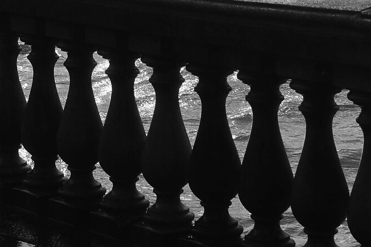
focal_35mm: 181
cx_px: 56
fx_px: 1865
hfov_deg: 11.3
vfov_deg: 7.4
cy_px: -143
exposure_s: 1/320
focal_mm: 18.51
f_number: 4
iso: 125
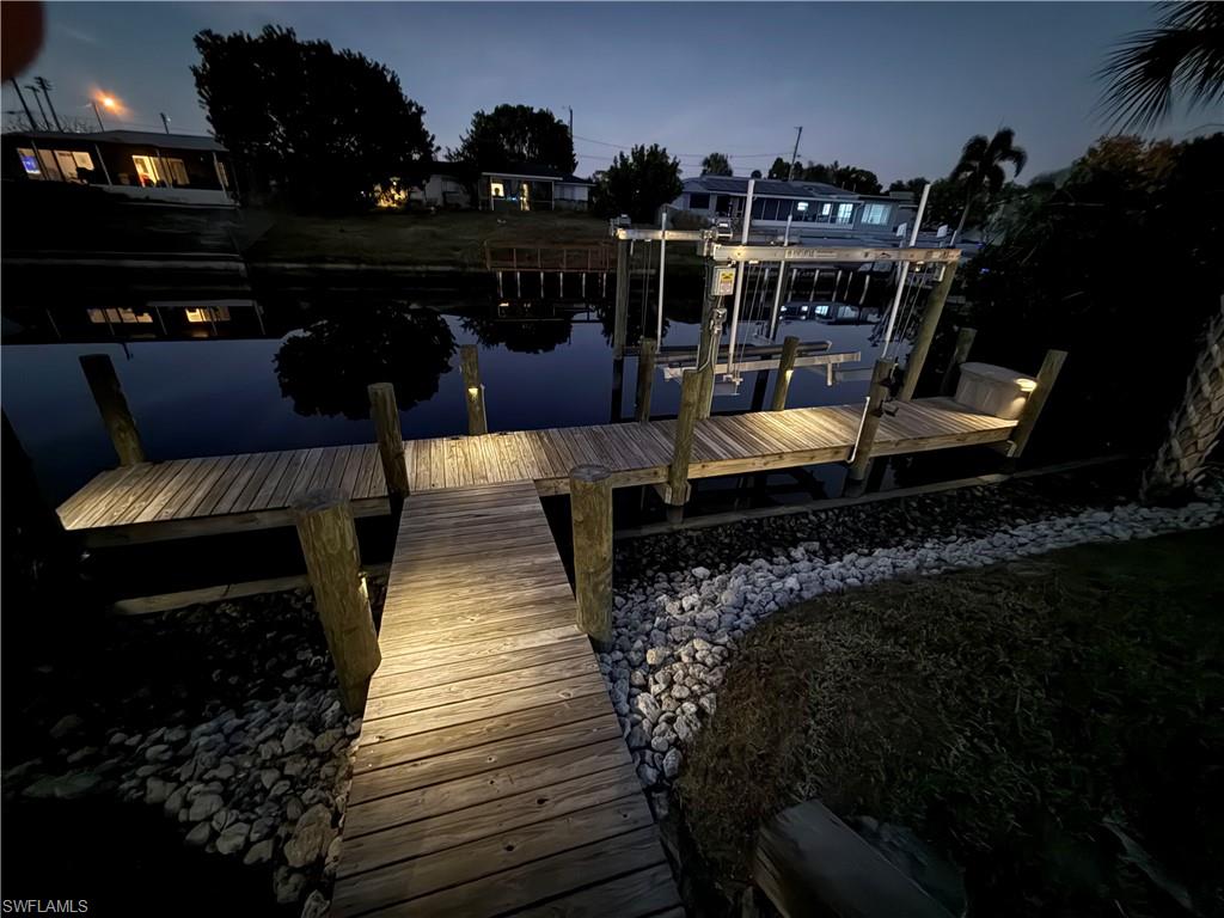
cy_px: 459
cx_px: 612
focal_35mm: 14
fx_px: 495
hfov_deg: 102.1
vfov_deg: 85.7
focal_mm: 2.22
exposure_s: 1/4
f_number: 2.2
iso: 2000
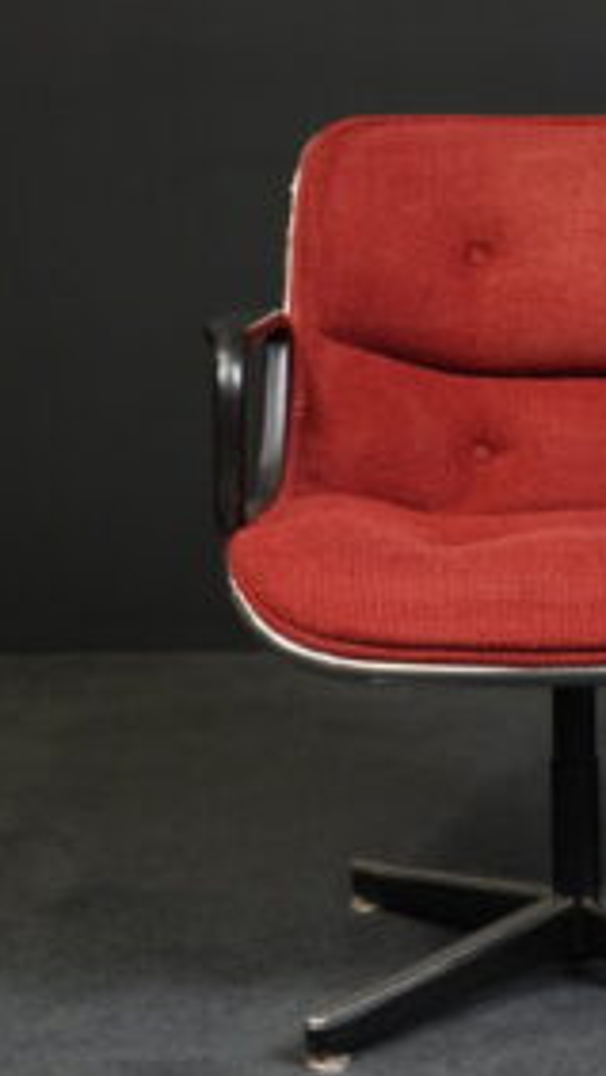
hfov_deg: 13.5
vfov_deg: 23.9
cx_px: 583
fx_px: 2538
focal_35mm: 89
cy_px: 542
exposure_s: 1/100
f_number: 7.1
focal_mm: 40
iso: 5000
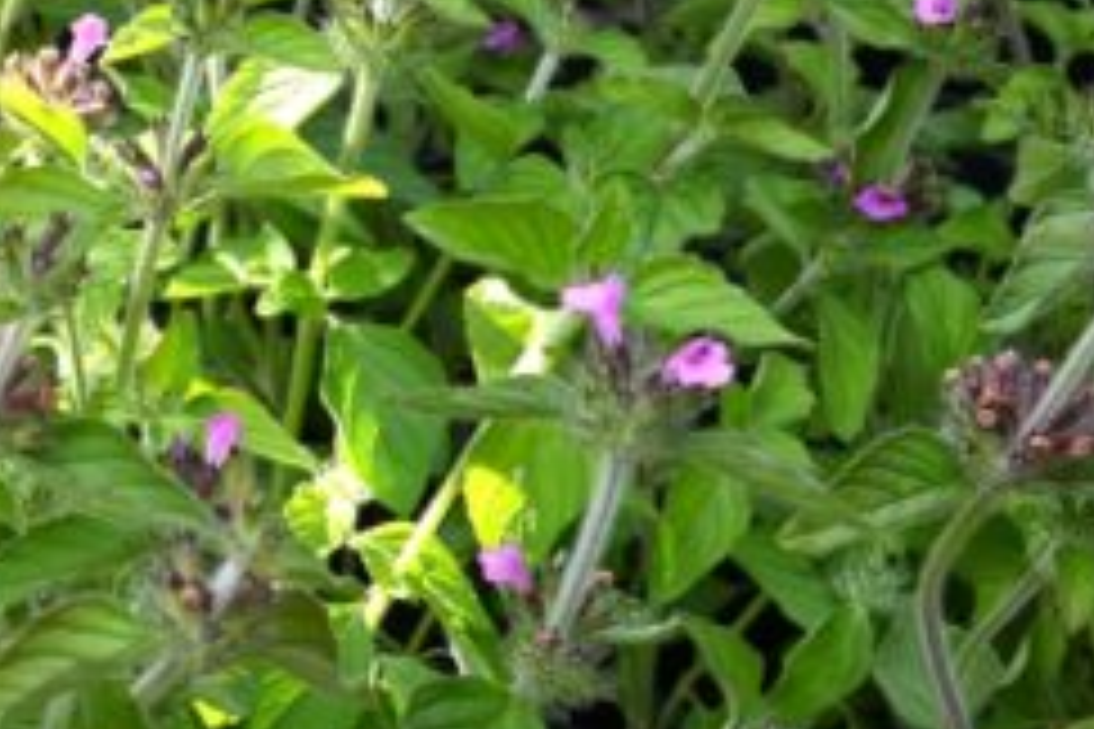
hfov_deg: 19.7
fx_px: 3069
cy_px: 592
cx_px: 41
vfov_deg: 13.5
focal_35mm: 101
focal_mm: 24
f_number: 8
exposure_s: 1/50
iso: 1250
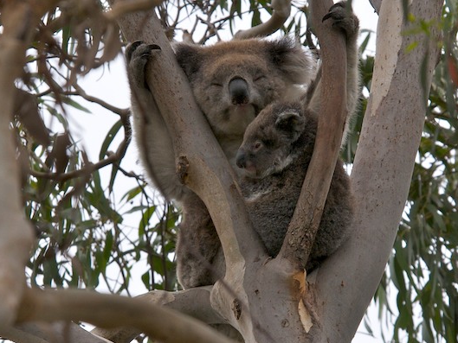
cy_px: 172
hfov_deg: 5.3
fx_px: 4976
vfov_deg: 4.0
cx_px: 241
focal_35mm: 376
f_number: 9
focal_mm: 230
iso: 250
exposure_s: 1/320
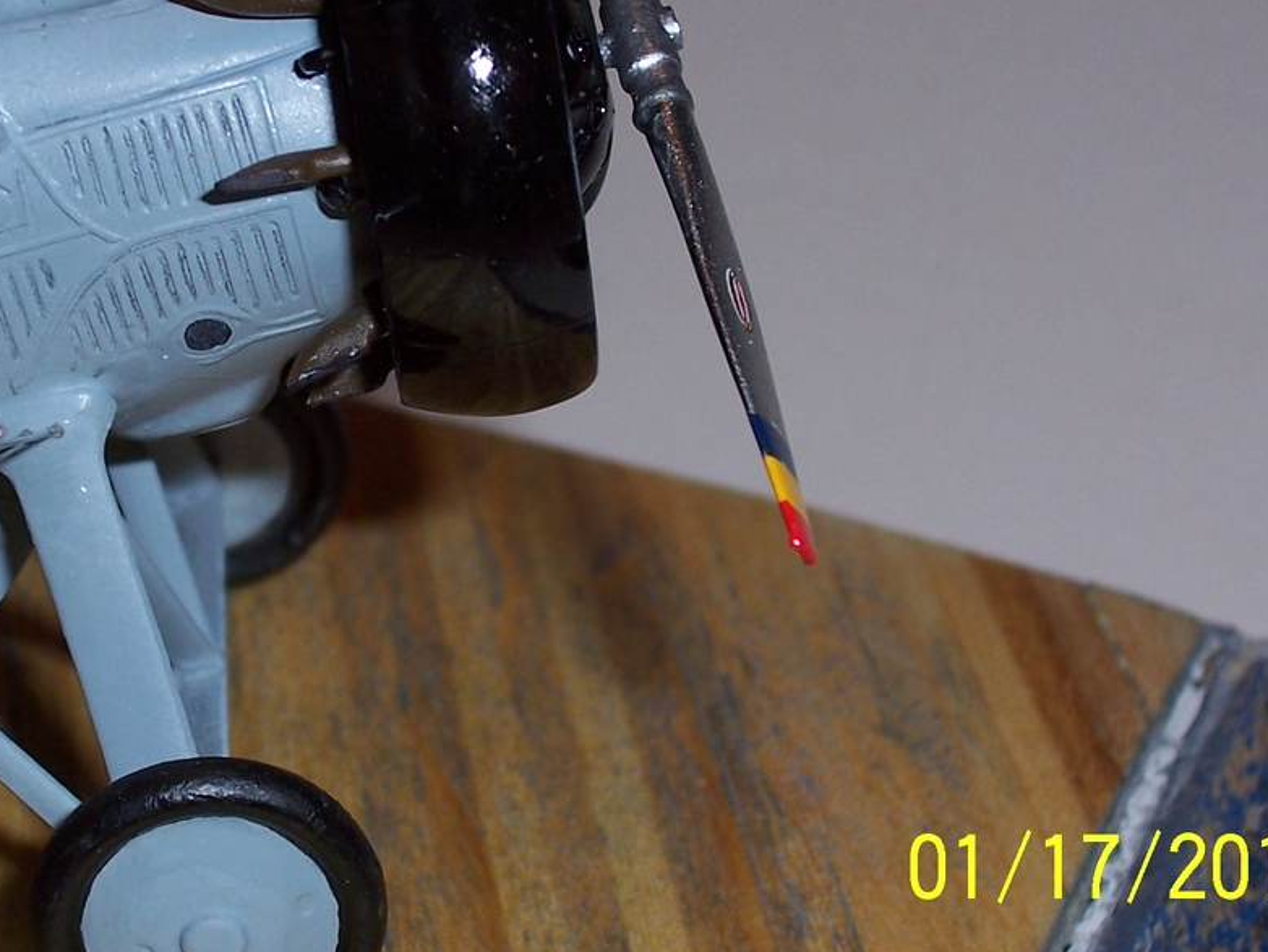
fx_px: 3957
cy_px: 282
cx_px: 417
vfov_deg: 13.7
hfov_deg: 18.2
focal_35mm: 108
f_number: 4
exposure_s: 1/90
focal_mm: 10.8
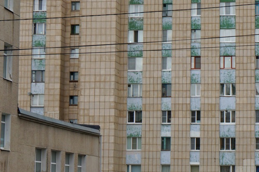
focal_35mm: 133
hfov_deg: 15.4
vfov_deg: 10.3
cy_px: 75
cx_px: 181
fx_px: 956
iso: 100
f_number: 11
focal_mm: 38
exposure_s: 1/80
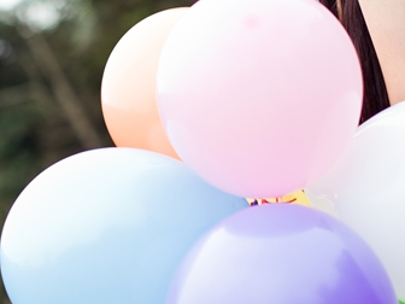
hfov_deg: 13.8
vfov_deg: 10.3
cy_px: 8
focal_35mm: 143
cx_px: 143
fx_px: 1673
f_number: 2
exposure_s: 1/1250
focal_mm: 50
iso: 320
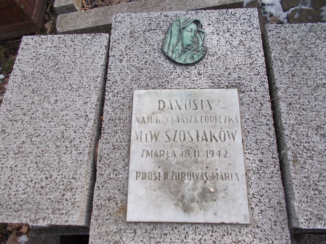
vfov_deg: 53.1
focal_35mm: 26
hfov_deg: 67.3
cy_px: 122
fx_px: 245
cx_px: 163
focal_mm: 4.6
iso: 80
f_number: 3.2
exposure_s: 1/160
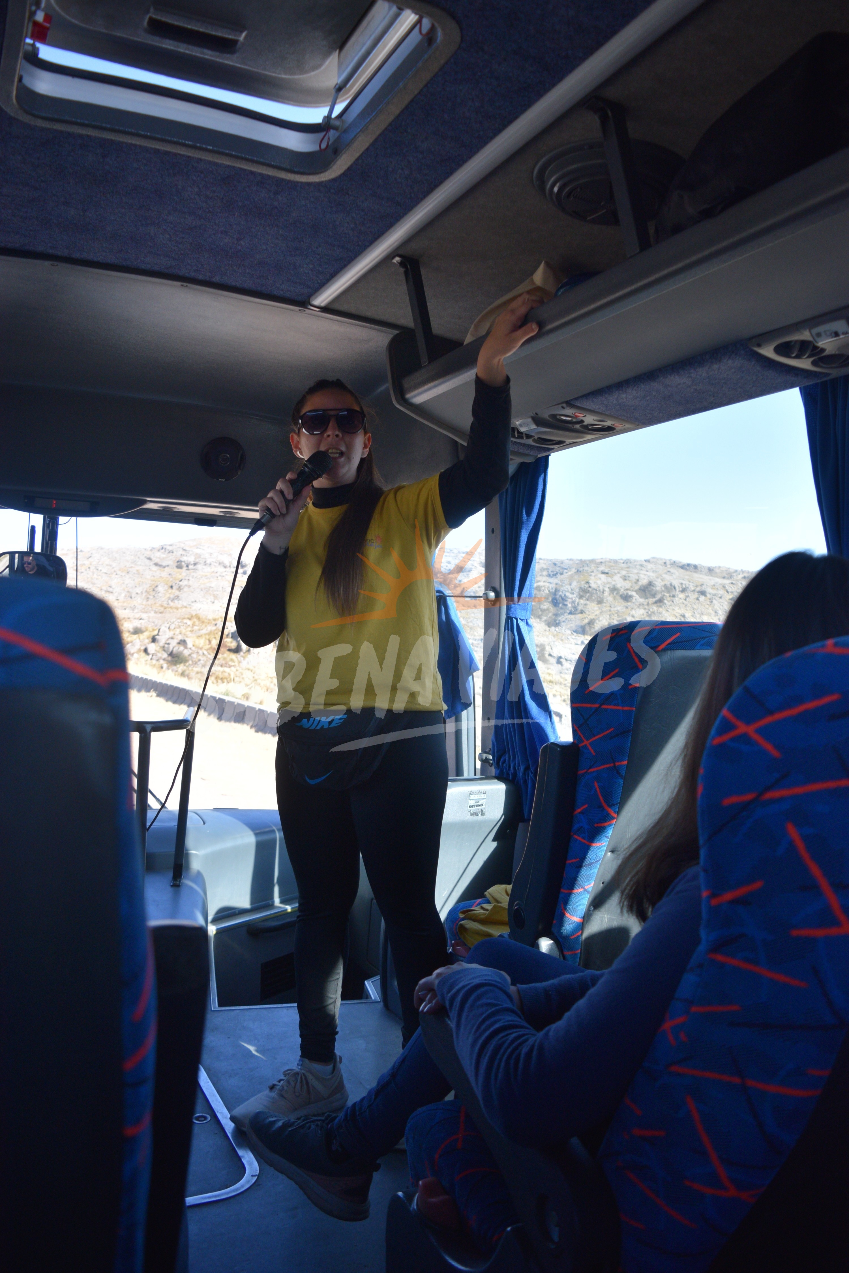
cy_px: 636
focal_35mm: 27
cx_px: 424
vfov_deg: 67.4
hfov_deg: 48.0
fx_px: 954
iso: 450
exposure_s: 1/1000
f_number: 4
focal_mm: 18
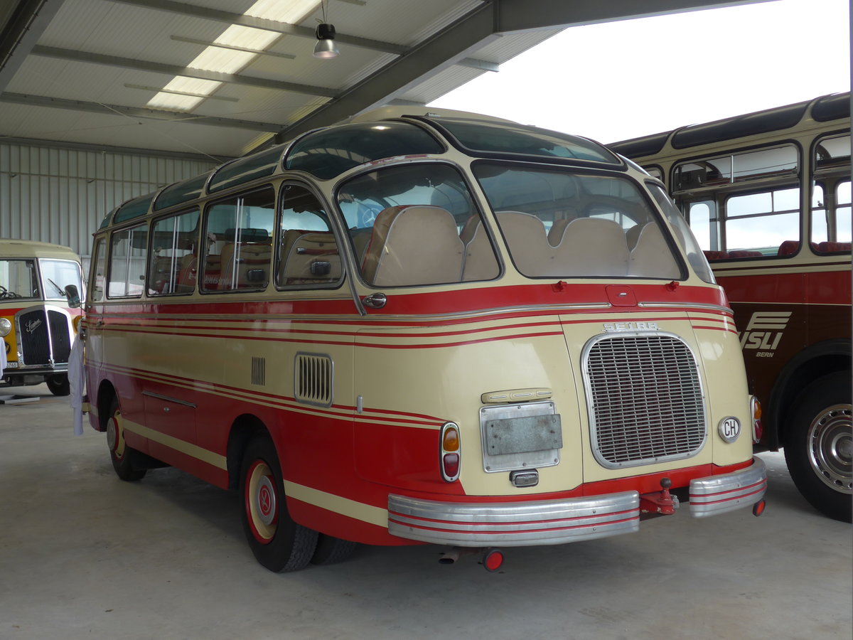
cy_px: 320
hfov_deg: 47.9
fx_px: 961
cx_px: 426
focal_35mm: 39
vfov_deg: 36.8
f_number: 2.8
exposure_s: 1/320
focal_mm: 8
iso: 80
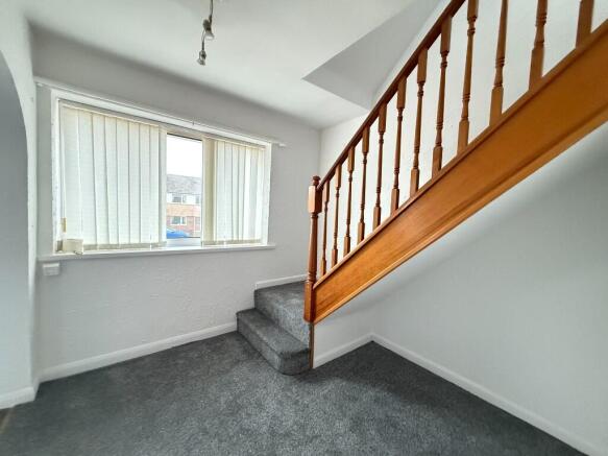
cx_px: 304
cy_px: 228
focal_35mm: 14
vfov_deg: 85.7
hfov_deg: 102.1
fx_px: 246
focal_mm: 2.22
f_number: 2.2
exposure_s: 1/60
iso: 800
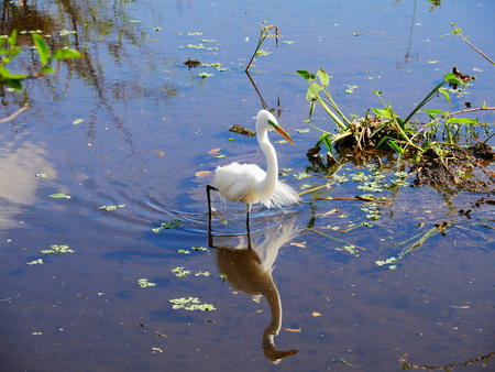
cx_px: 248
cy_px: 186
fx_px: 2289
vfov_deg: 9.3
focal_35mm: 160
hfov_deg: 12.3
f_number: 6.3
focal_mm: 80
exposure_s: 1/500
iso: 200
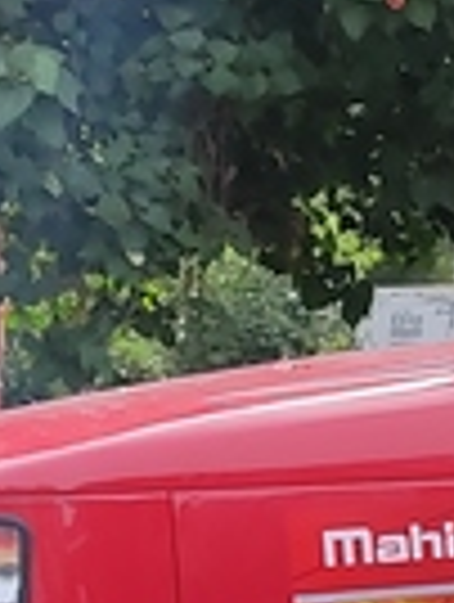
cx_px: 773
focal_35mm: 194
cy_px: 760
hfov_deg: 7.5
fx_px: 3382
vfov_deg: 10.0
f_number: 1.79
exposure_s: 1/769
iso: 100
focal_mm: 4.74
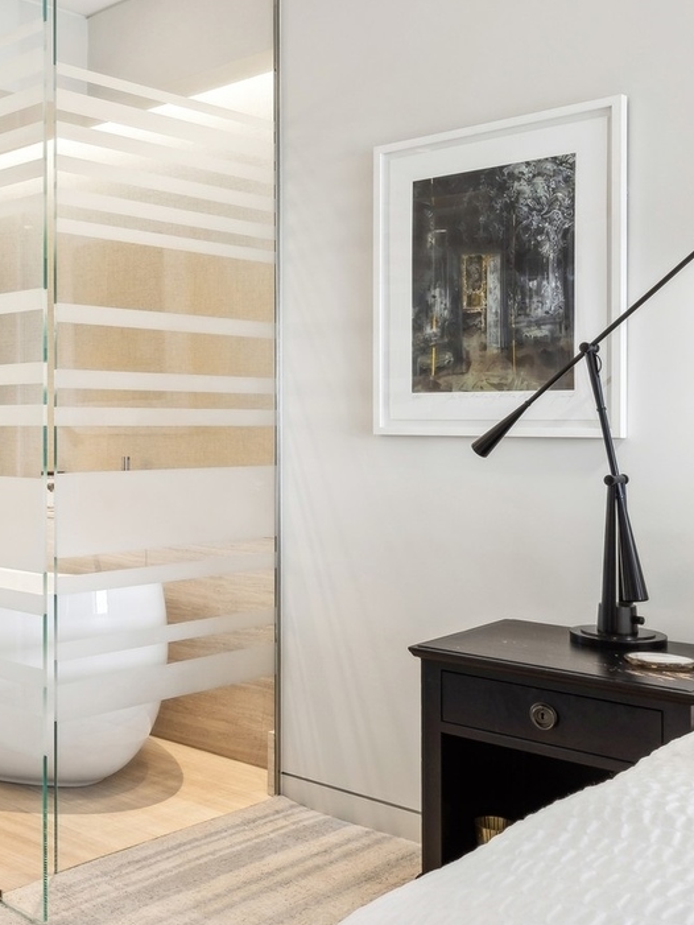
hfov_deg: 33.1
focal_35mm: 40
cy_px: 451
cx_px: 9
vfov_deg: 46.8
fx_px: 1069
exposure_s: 1/8
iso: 200
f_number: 9.5
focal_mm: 18
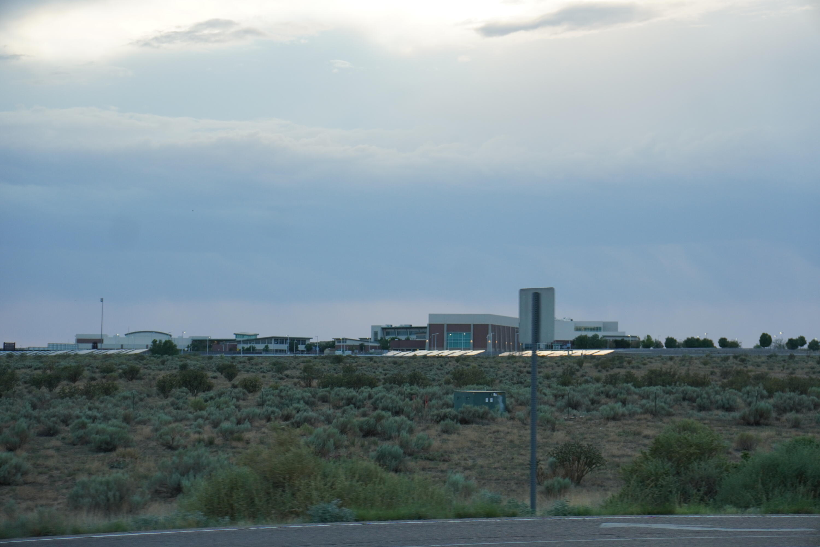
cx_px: 410
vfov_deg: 13.0
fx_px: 2391
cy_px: 274
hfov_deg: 19.5
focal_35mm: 105
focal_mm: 70
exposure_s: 1/160
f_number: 4
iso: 400
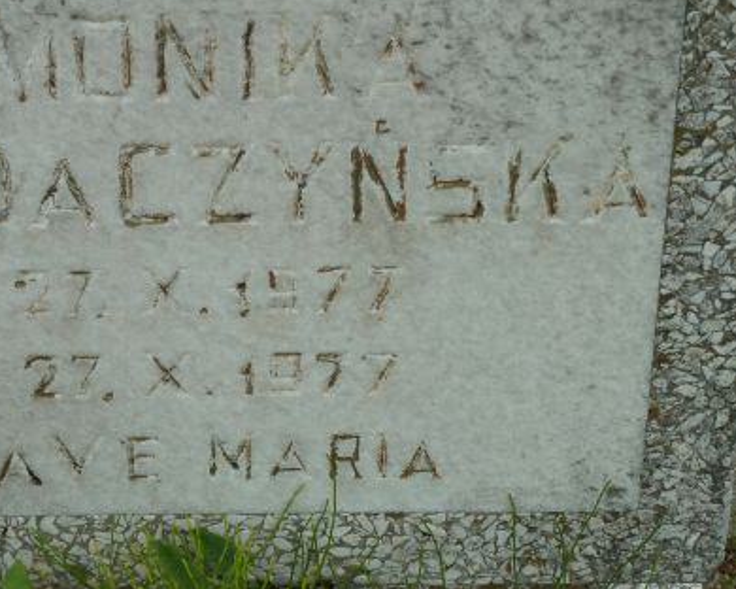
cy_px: 232
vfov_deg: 11.6
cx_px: 160
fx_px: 2897
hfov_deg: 14.4
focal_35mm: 133
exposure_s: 1/100
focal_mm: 13.7
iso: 80
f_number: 4.2
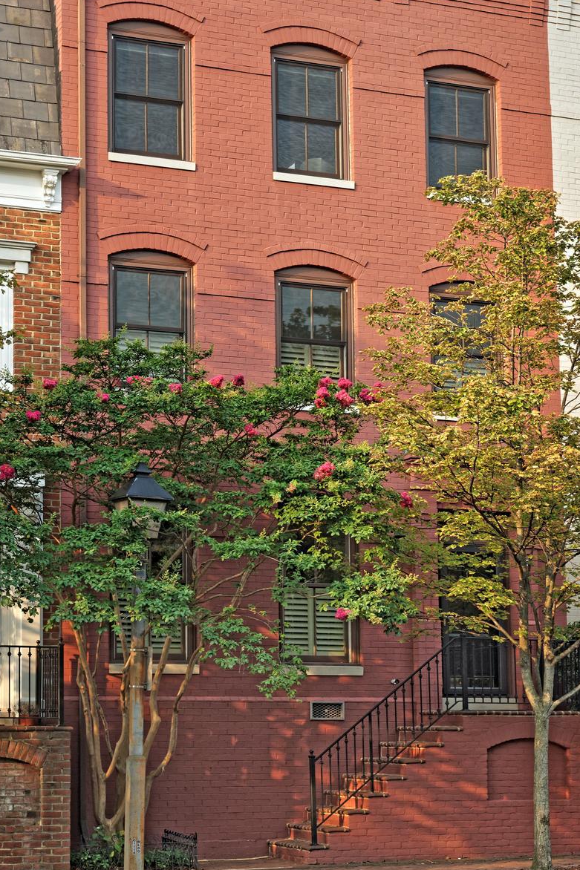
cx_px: 326
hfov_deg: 23.0
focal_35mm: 59
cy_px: 373
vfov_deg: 33.9
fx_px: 1426
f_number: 8
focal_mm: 45
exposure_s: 1/100
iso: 250
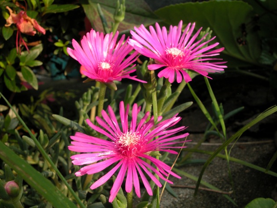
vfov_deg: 36.8
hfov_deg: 47.9
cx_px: 140
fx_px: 312
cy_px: 103
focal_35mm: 39
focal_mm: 9.7
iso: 100
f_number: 7
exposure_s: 1/114
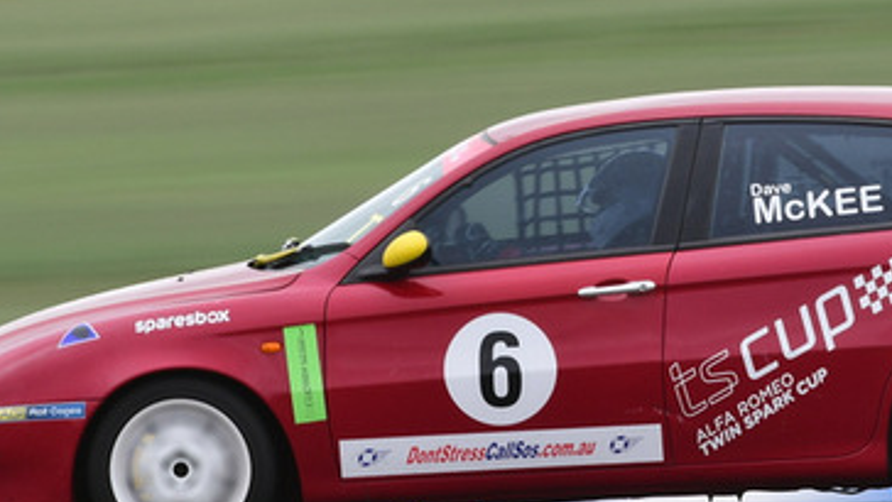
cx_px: 468
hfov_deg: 2.3
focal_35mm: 932
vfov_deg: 1.3
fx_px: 22050
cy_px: 93
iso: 160
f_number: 13
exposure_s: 1/60
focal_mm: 270
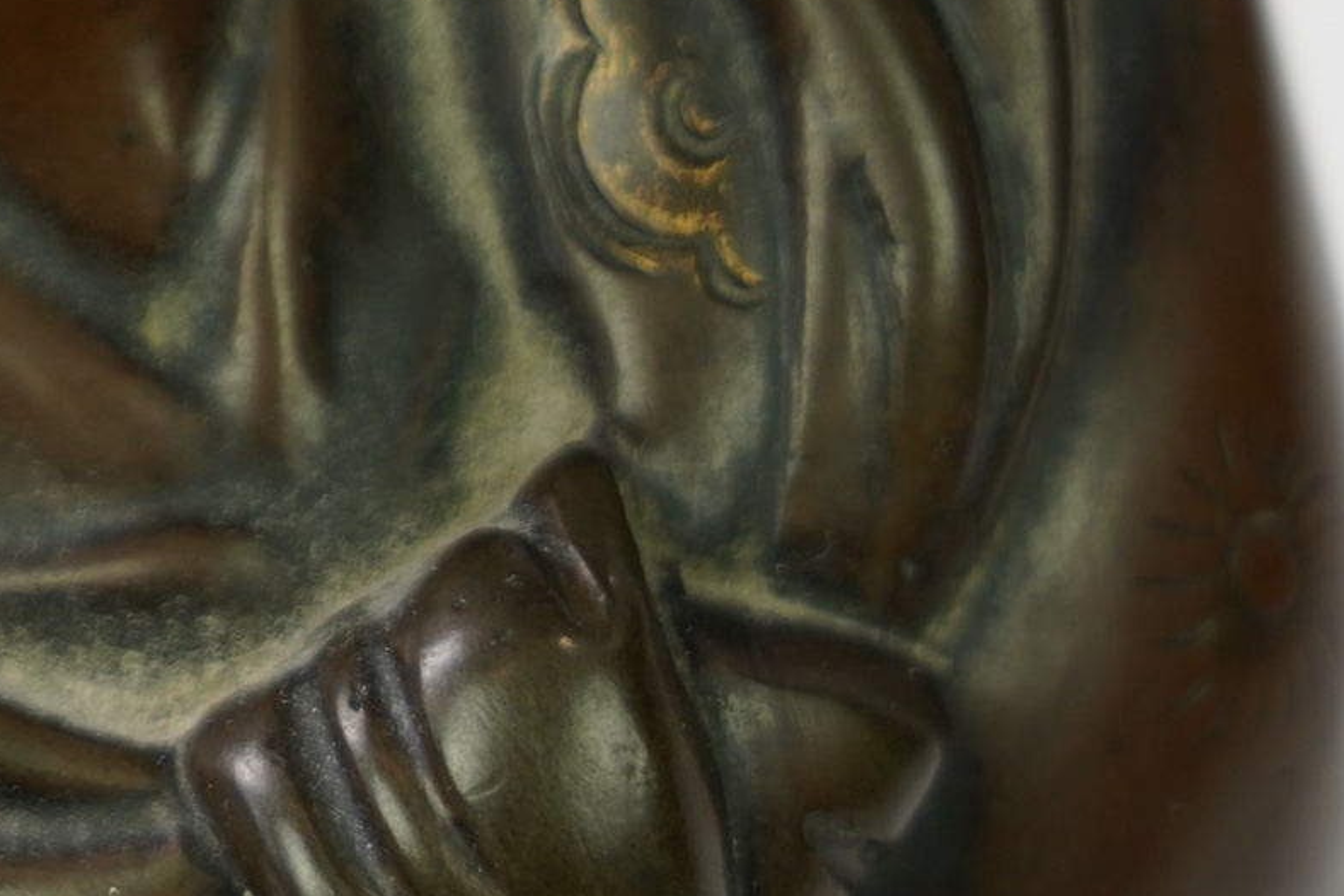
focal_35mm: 365
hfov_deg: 5.6
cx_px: -401
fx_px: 13626
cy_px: -648
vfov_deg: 3.7
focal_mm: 105
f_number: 7.1
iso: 500
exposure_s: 1/125
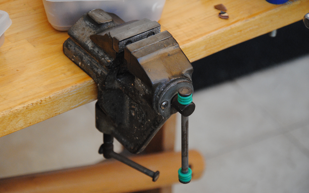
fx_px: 1036
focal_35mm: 123
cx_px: 154
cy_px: 96
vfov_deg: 10.7
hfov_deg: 17.0
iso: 1100
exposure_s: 1/125
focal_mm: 80
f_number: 5.3
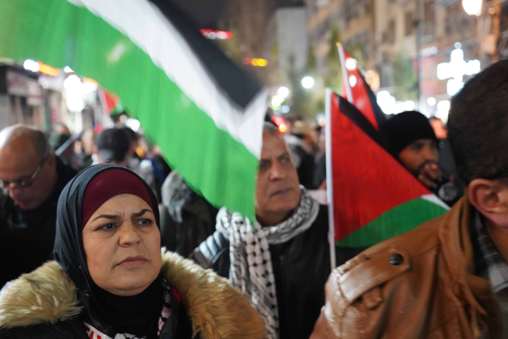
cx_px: 254
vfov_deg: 29.2
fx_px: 649
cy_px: 170
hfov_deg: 42.7
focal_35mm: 46
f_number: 4
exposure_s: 1/50
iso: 10000
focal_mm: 46
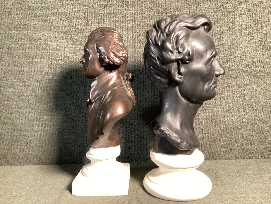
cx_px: 136
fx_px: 243
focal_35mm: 31
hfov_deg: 58.3
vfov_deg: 45.4
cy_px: 102
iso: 320
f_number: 2.4
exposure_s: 1/50
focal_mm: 3.3
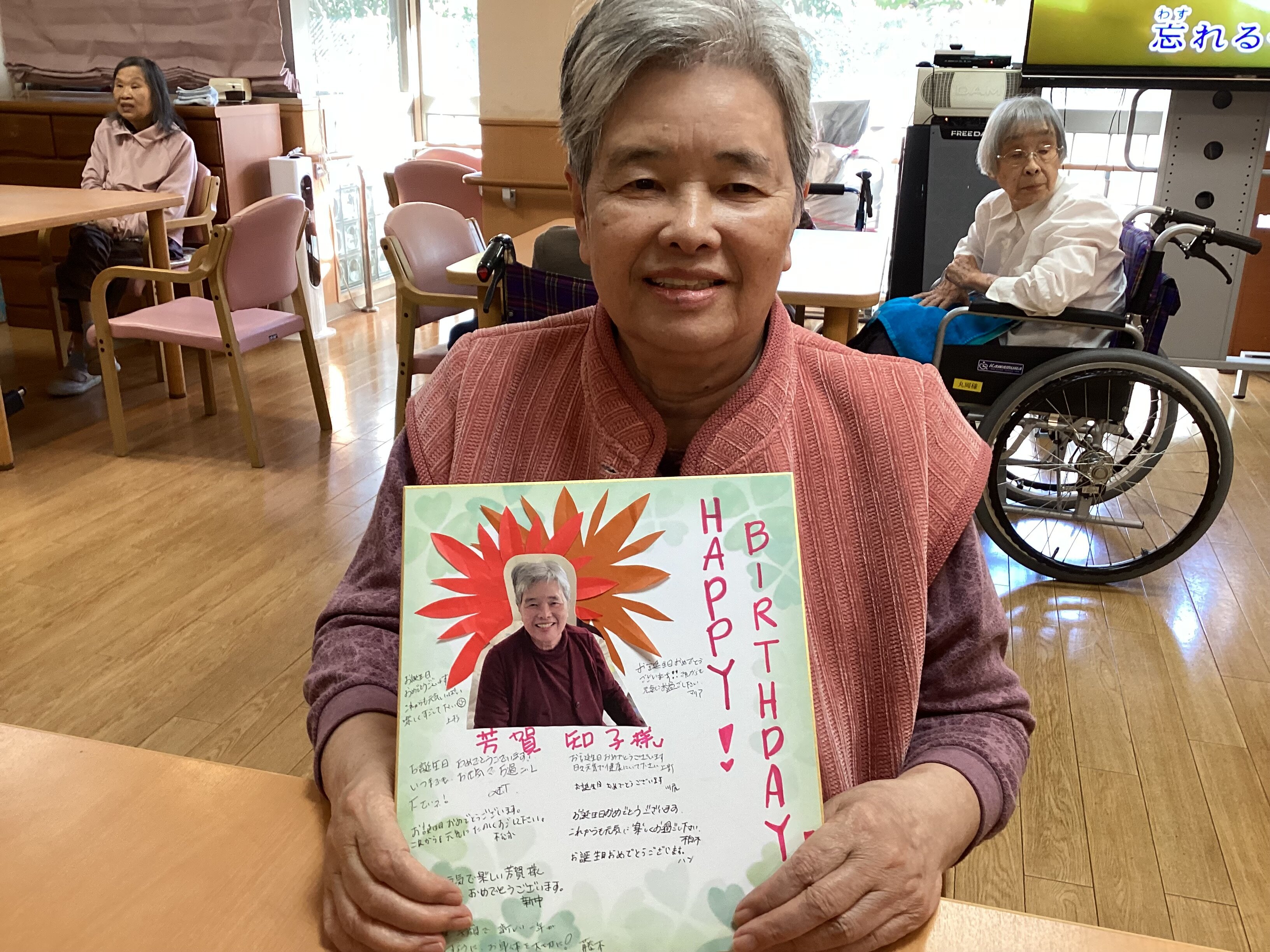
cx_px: 635
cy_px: 476
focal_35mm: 31
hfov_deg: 58.4
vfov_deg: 45.4
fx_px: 1137
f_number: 2.4
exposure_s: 1/60
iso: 125
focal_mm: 3.3
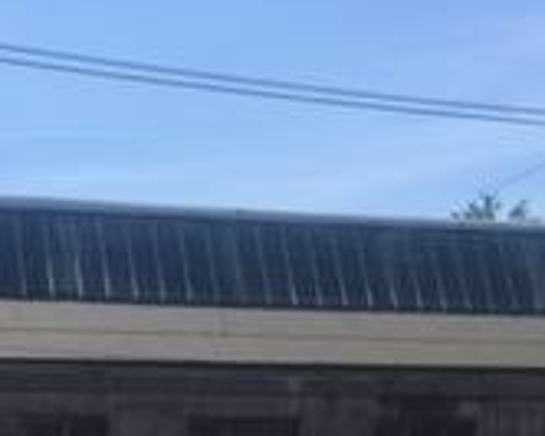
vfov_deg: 13.5
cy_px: 593
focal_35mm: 109
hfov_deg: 17.6
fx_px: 1759
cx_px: 289
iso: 32
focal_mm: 4.15
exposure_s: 1/1883
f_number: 2.2
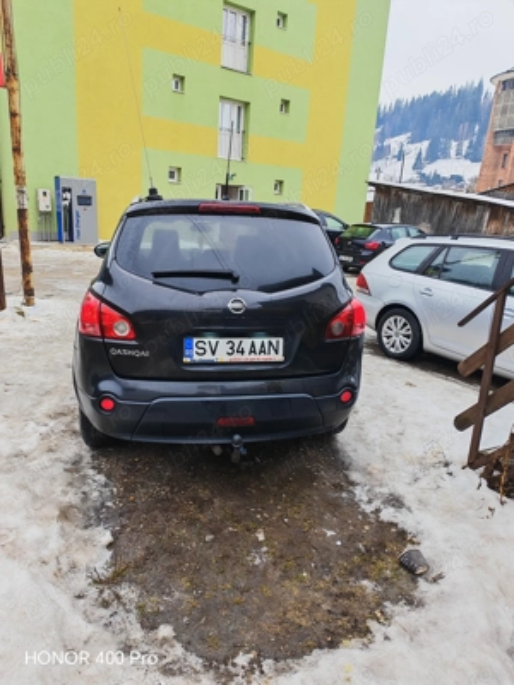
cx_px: 257
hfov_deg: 56.8
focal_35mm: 24
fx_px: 475
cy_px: 342
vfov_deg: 71.6
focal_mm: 6.12
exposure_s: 1/100
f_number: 1.9
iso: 64
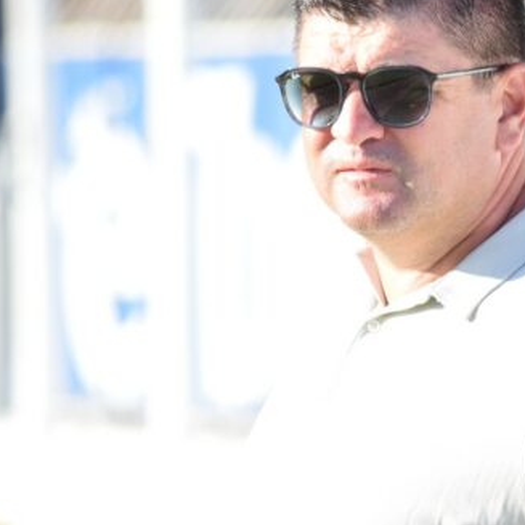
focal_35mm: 570
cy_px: 281
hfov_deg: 3.1
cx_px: 424
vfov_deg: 3.1
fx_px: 9781
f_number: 5.6
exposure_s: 1/1000
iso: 800
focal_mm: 210
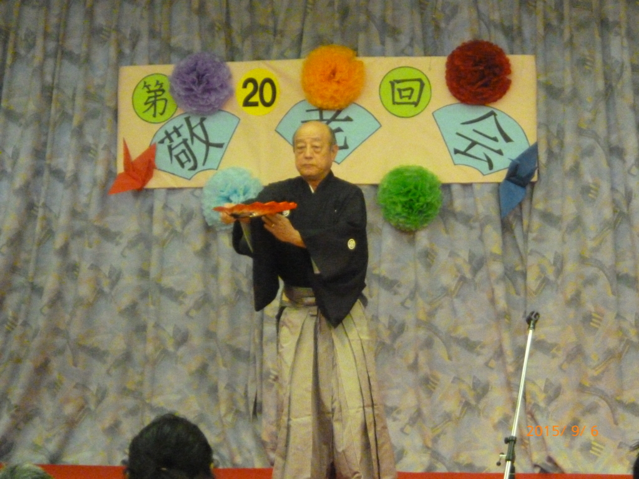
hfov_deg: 14.1
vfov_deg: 10.6
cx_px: 320
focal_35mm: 140
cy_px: 240
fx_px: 2584
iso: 1250
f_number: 6.5
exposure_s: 1/15
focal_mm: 20
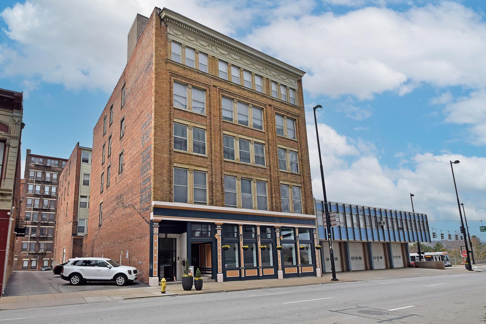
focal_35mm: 15
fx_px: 202
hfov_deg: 100.4
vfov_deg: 77.3
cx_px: 243
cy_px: 162
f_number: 8
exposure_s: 1/250
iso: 200
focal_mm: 10
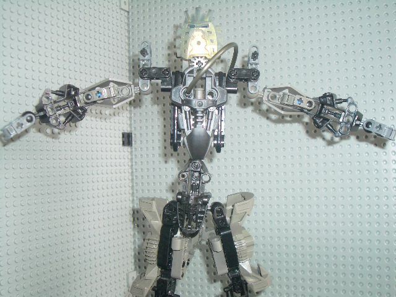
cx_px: 198
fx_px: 469
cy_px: 148
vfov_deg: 35.1
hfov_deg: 45.8
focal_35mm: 41
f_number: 2.8
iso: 100
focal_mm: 6.8
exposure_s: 1/60
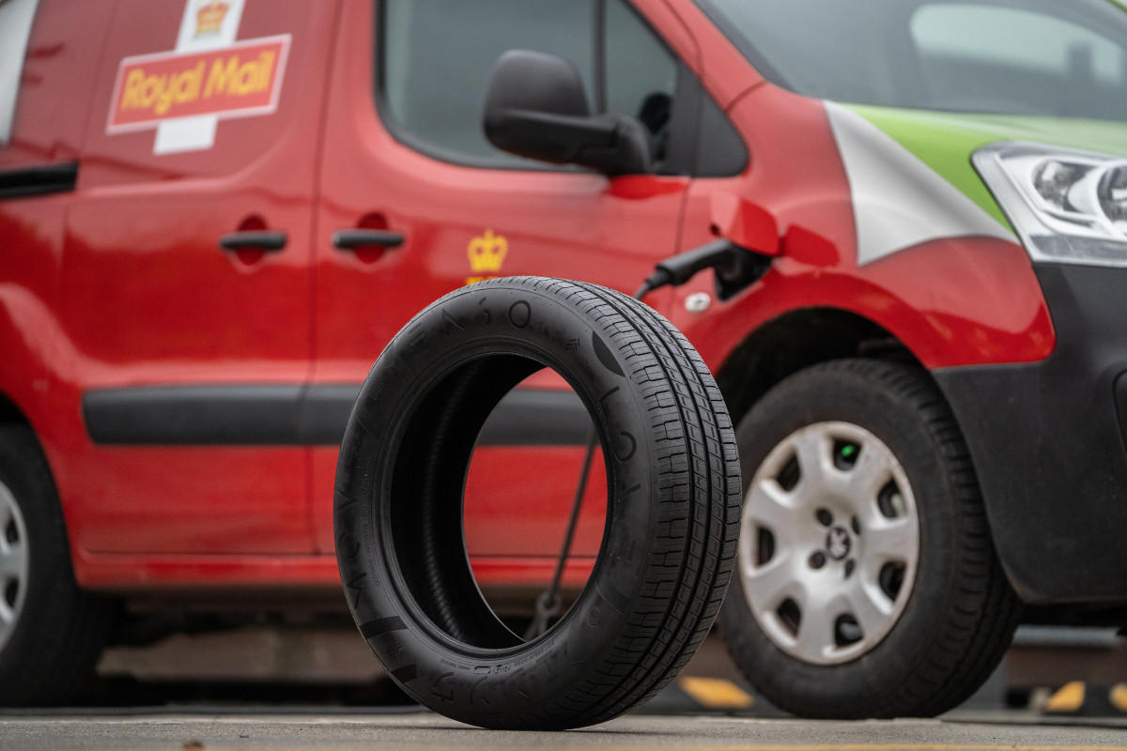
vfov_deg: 10.1
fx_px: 4257
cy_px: 376
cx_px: 564
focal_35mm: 136
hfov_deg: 15.1
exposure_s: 1/3200
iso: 1600
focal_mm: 136
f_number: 3.2
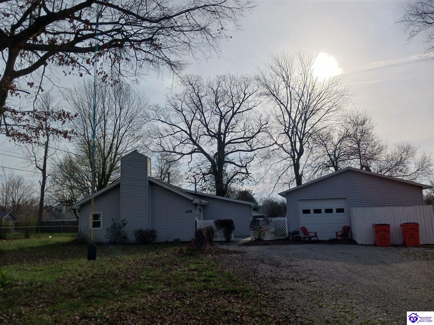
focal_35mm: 27
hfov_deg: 65.3
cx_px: 217
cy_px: 162
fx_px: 339
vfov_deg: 51.4
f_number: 1.8
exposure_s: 1/1052
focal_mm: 4
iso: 20
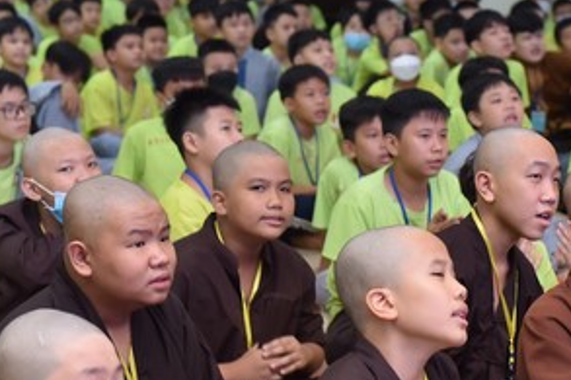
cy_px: 271
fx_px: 1760
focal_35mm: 111
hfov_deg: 18.1
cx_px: 516
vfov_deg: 12.3
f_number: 3.5
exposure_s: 1/125
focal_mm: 50
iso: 1250
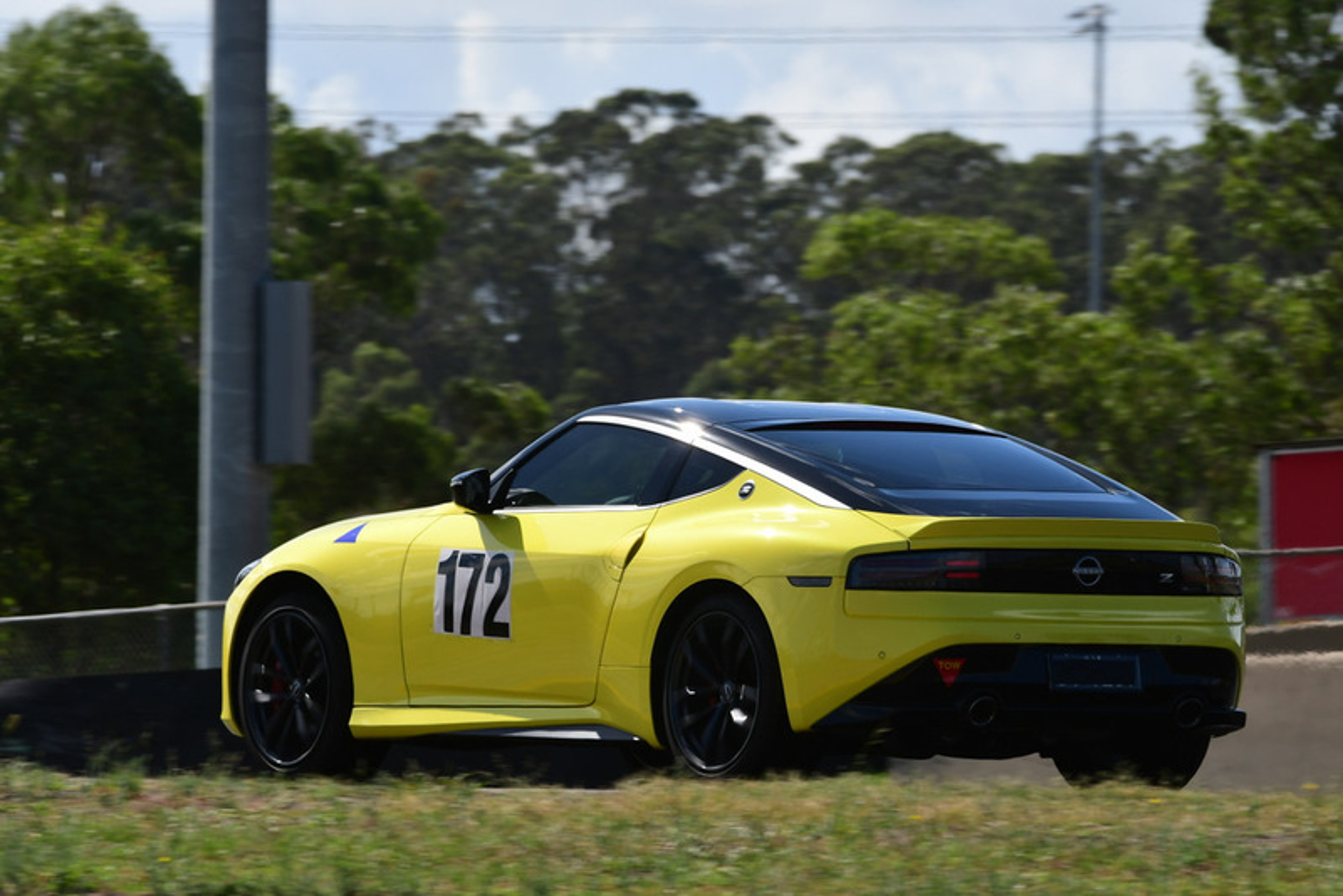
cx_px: 672
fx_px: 15113
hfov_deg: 5.1
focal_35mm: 405
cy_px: 448
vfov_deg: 3.4
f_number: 10
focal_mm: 270
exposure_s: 1/640
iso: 250
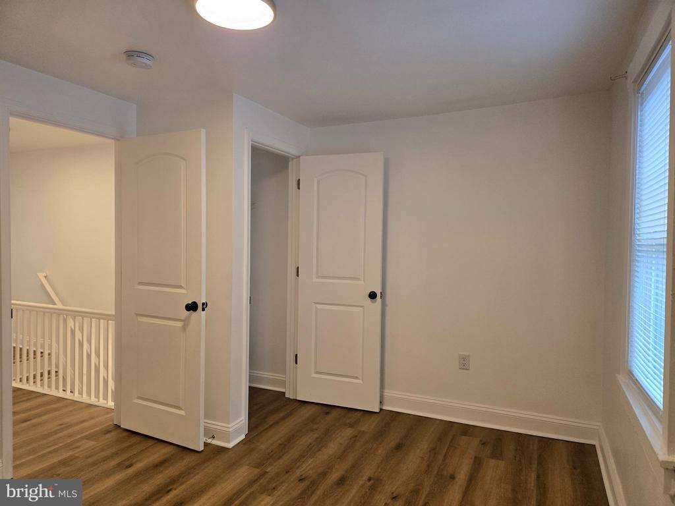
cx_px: 338
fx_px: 448
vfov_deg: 58.9
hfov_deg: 73.9
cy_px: 253
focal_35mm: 23
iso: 125
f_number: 1.8
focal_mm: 5.4
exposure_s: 1/120
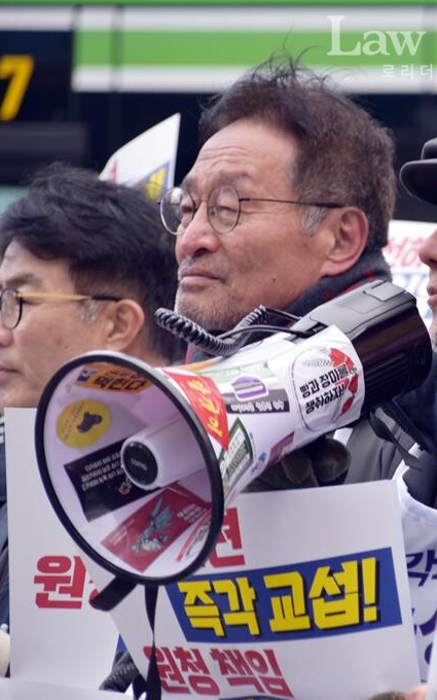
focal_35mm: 334
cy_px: 351
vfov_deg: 6.3
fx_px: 6360
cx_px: 450
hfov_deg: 3.9
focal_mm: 145
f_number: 6
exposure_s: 1/160
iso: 125
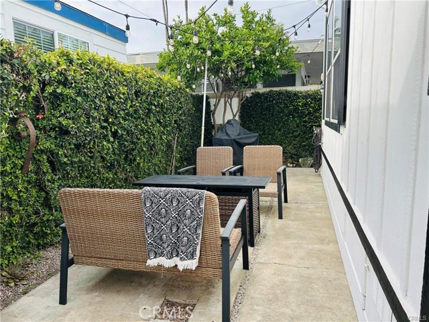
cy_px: 161
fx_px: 322
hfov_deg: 67.3
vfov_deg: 53.1
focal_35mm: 26
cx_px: 214
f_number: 1.5
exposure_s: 1/1326
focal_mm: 5.7
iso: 50
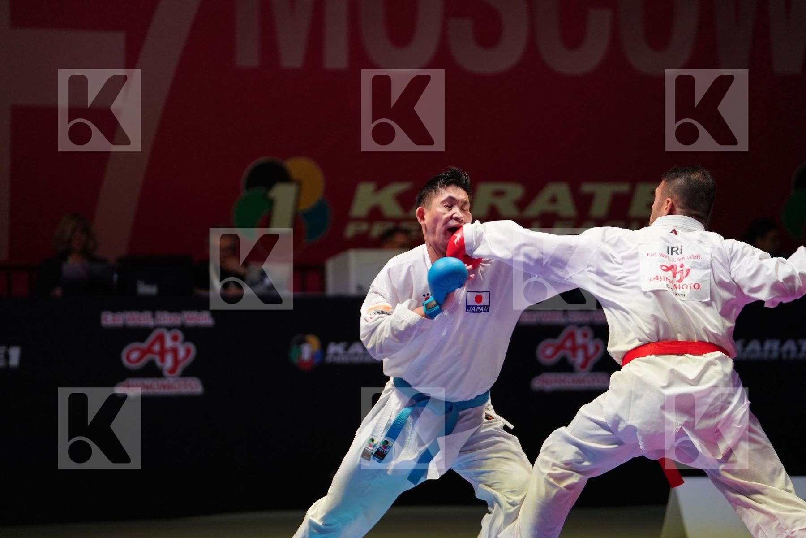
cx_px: 403
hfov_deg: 13.0
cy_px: 269
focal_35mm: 158
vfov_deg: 8.7
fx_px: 3537
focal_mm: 158
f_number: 2.8
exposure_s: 1/1000
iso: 2000
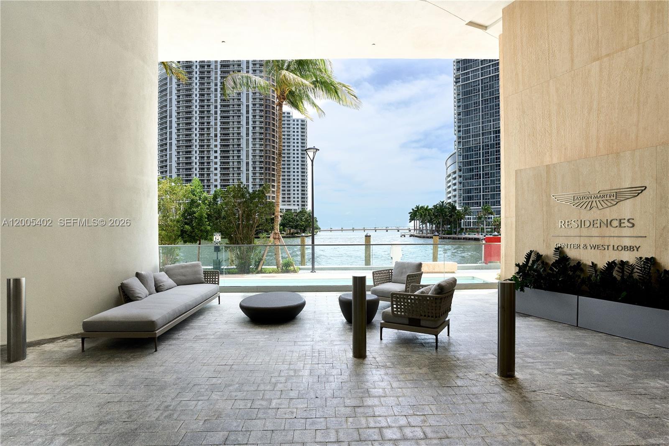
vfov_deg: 67.4
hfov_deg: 90.0
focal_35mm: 18
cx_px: 334
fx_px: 334
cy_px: 223
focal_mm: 18
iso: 100
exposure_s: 1/250
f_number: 8
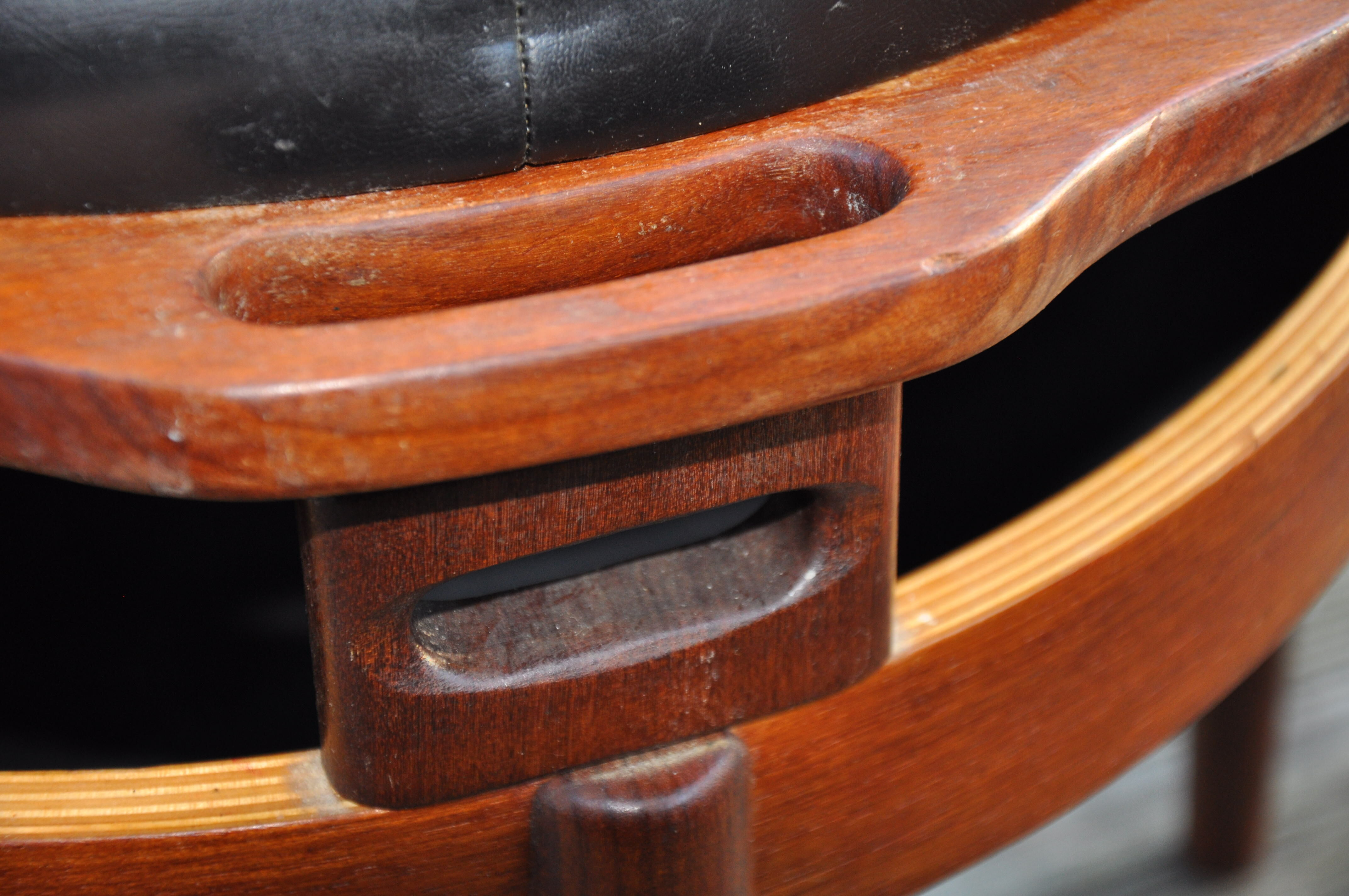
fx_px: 3930
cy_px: 448
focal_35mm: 105
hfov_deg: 19.5
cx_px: 674
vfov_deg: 13.0
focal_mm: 70
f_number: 5.3
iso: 500
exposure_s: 1/60
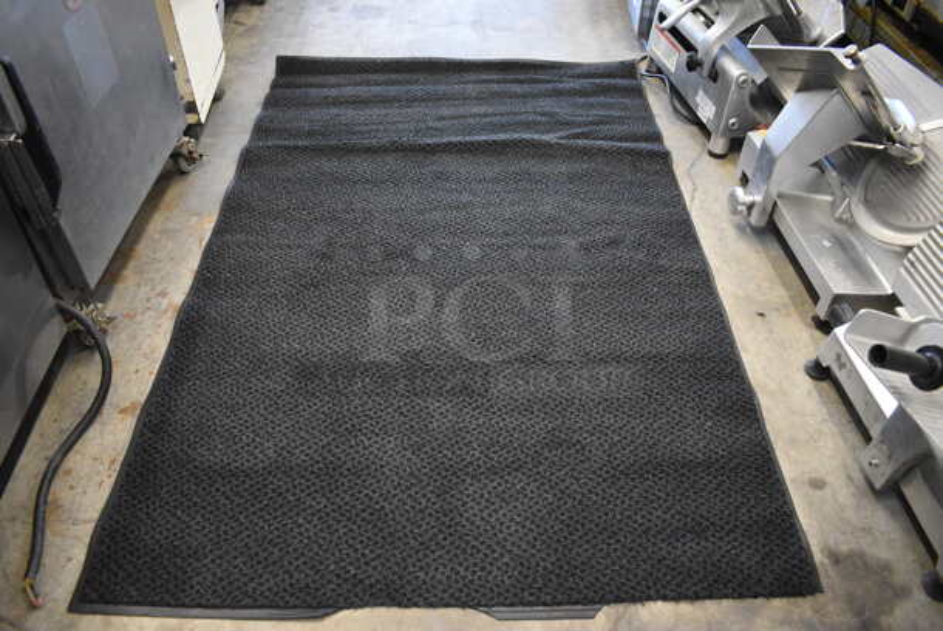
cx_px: 472
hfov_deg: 67.3
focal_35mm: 27
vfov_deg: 48.0
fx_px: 708
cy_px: 316
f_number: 3.5
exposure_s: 1/125
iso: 4000
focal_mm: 18
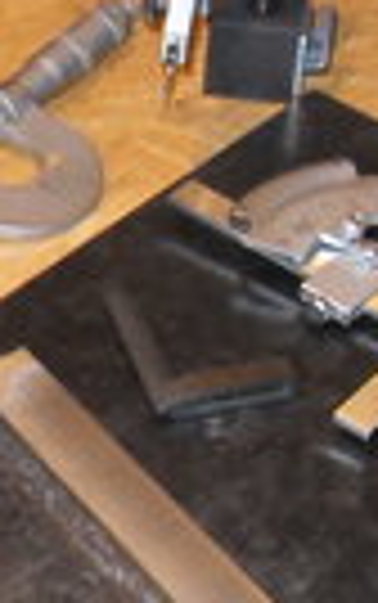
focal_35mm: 111
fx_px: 1826
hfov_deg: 11.6
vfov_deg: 18.6
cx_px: -40
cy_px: 486
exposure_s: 1/45
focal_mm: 6.3
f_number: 3.5
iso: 400
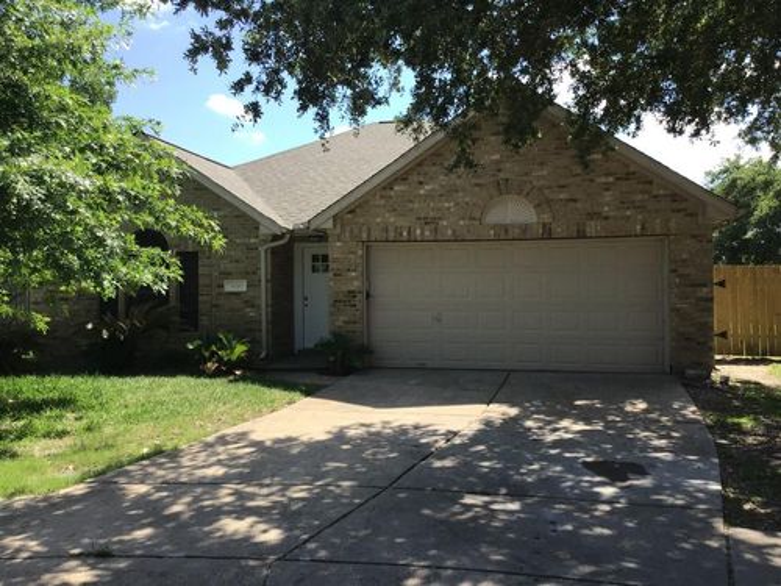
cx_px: 390
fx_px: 699
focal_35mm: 31
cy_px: 293
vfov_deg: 45.4
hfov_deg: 58.4
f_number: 2.4
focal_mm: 3.3
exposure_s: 1/562
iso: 25
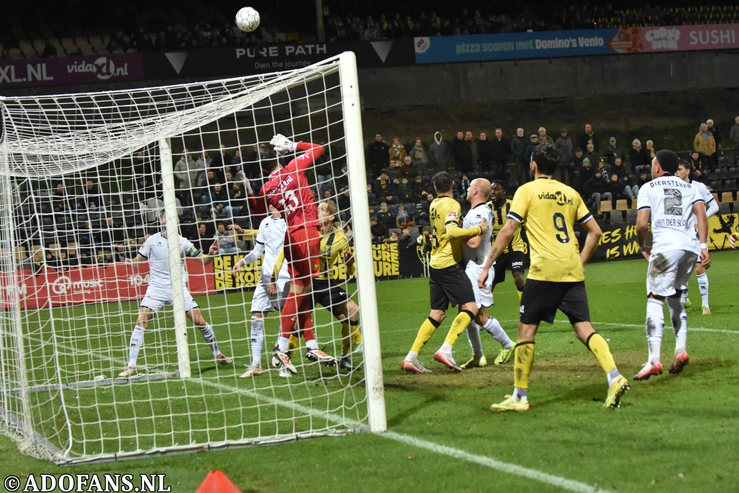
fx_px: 2155
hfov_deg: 19.5
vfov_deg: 13.0
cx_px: 370
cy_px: 246
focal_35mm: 105
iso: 2500
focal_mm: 70
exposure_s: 1/640
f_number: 2.8
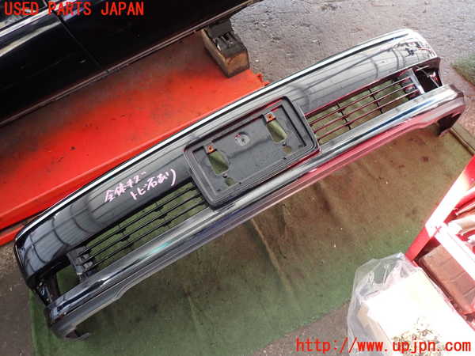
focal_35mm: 25
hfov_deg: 69.4
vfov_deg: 54.9
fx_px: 343
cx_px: 238
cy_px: 178
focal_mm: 4.5
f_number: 2
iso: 200
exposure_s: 1/50
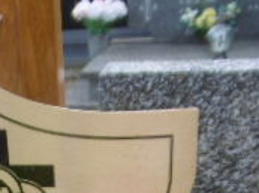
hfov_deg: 21.4
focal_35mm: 89
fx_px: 665
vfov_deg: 14.8
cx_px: 10
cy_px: 331
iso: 100
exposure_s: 1/320
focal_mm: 4.3
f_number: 3.1
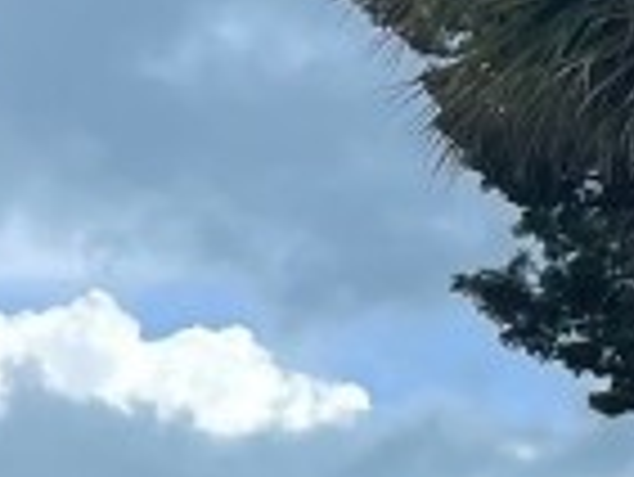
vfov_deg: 7.8
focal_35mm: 189
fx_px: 3465
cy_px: 662
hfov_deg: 9.6
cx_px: -706
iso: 32
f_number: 1.6
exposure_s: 1/4132
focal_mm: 4.2
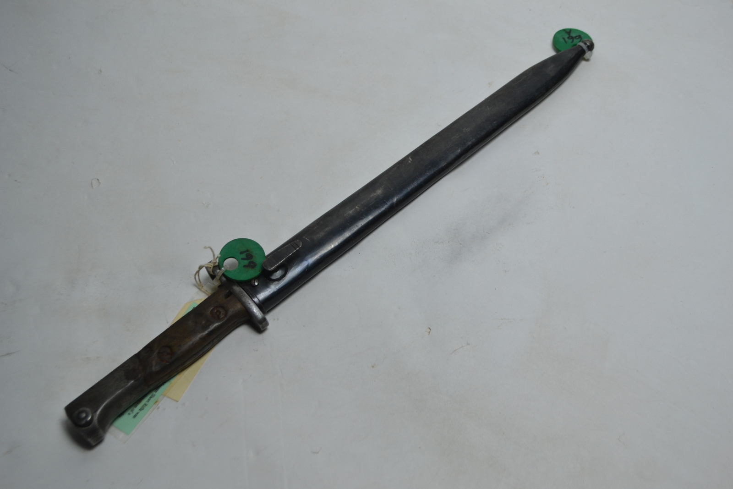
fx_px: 977
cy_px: 244
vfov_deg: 28.1
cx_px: 366
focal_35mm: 48
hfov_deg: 41.1
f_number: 4.8
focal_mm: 32
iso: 400
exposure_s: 1/30
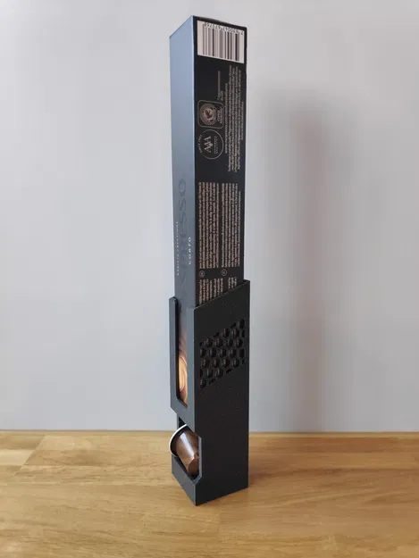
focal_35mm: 20
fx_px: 323
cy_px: 279
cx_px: 210
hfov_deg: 66.0
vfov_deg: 81.7
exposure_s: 1/50
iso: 632
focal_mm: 3.94
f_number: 1.9
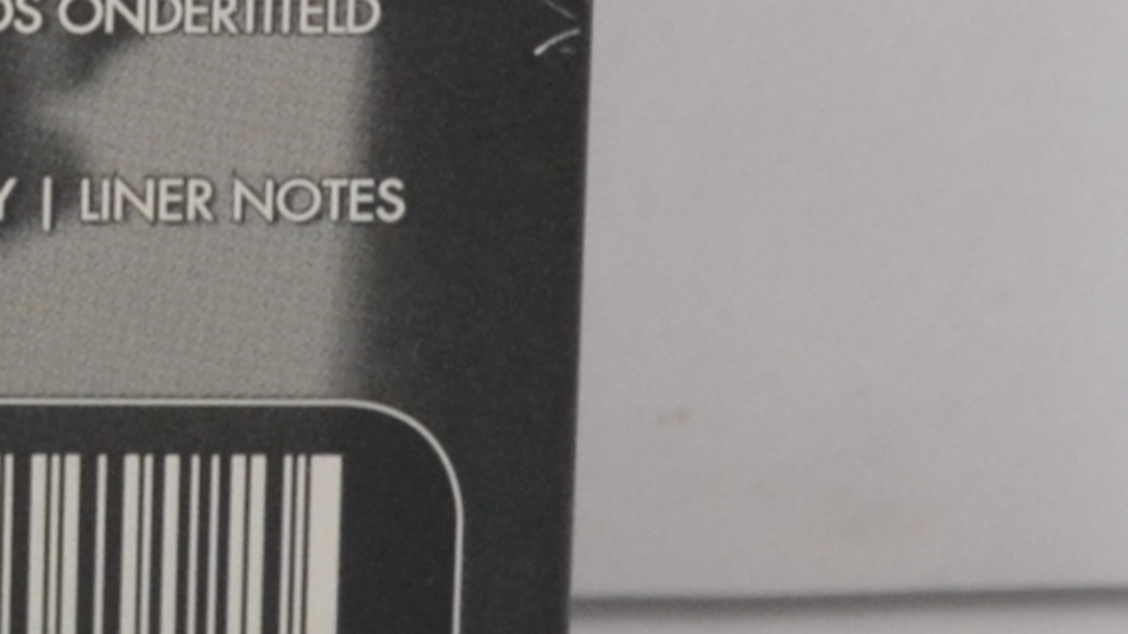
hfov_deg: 9.3
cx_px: -1145
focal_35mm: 217
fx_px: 6490
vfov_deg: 5.3
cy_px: -1307
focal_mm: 20
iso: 800
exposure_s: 1/15
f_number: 3.8
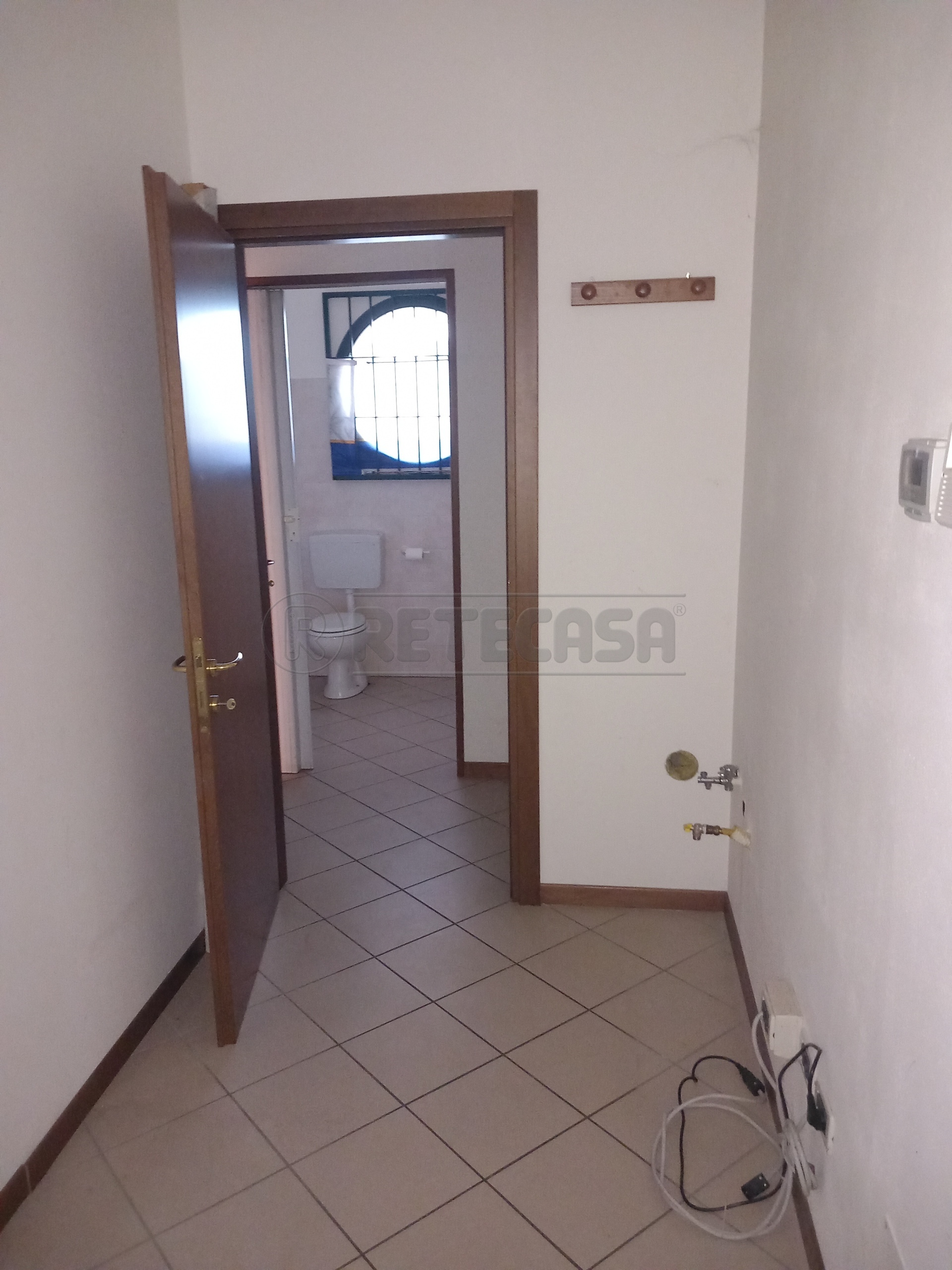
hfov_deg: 51.4
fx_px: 990
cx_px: 476
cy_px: 635
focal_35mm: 27
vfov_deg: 65.3
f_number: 1.8
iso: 800
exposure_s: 1/20
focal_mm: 4
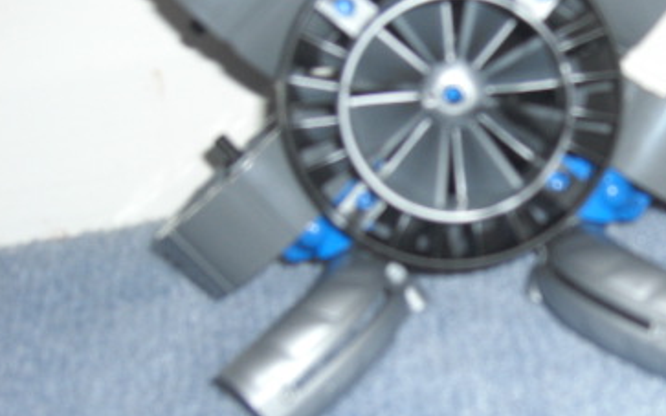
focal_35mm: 71
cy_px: 246
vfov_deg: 18.3
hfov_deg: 28.1
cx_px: 574
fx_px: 1289
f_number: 2.8
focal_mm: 7.9
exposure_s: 1/60
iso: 200
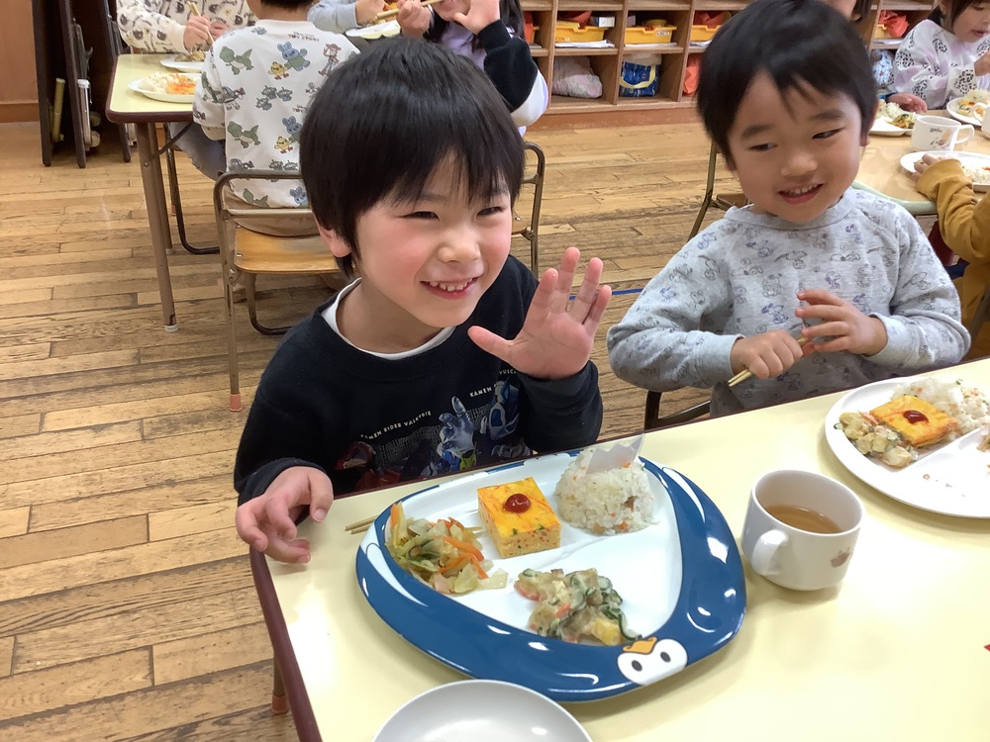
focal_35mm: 31
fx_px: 887
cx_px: 495
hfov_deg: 58.4
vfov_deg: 45.4
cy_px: 371
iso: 100
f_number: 2.4
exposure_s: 1/60
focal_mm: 3.3
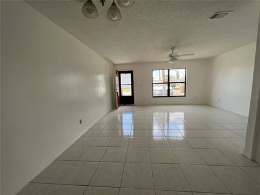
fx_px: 98
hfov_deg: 106.2
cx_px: 130
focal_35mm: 13
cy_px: 98
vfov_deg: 89.9
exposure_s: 1/173
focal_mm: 1.57
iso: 32
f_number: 1.8
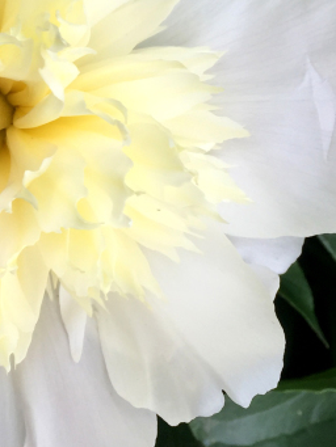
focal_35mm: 87
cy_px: 59
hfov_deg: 16.6
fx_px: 1125
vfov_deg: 22.1
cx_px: 0
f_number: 2.2
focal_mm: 4.15
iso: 32
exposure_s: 1/380
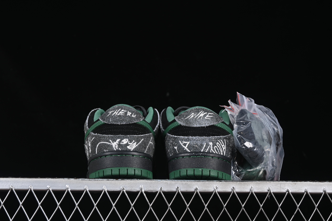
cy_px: 110
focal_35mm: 75
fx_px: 692
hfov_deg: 27.0
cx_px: 166
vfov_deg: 18.2
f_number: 6.3
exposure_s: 1/60
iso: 160
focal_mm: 50
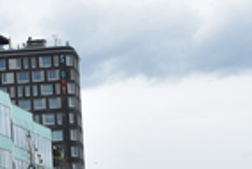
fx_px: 1374
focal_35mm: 196
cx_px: 71
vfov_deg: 7.0
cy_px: 199
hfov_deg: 10.5
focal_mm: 31
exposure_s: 1/125
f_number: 11
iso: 200
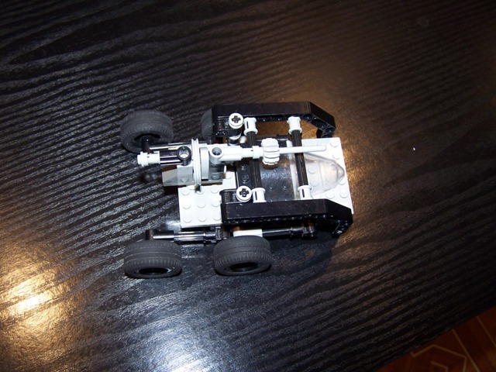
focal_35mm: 38
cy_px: 186
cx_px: 248
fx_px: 544
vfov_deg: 37.7
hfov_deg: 49.0
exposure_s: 1/60
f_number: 2.8
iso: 80
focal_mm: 6.3
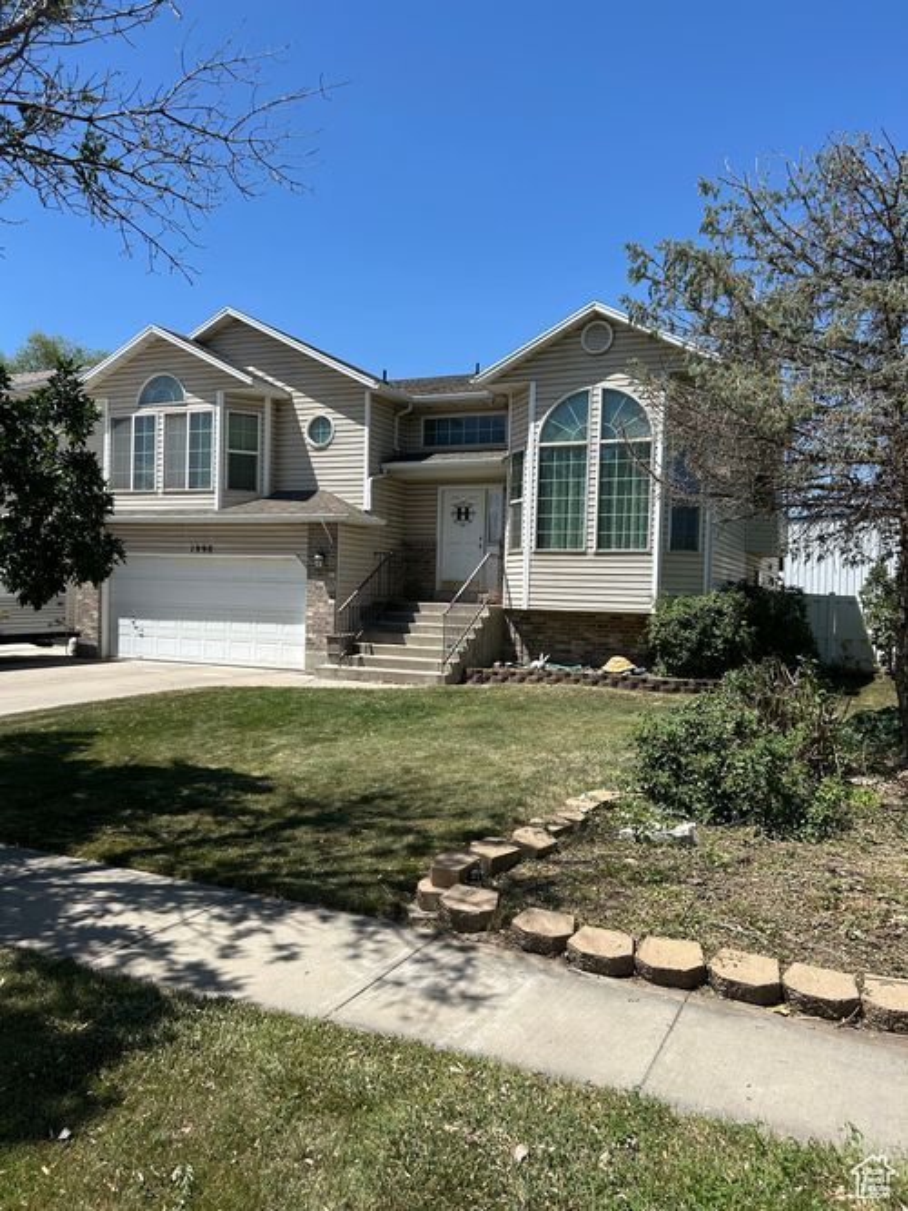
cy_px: 606
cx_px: 454
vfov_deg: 67.3
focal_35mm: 26
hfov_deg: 53.0
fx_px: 910
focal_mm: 5.7
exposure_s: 1/4115
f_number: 1.5
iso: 50
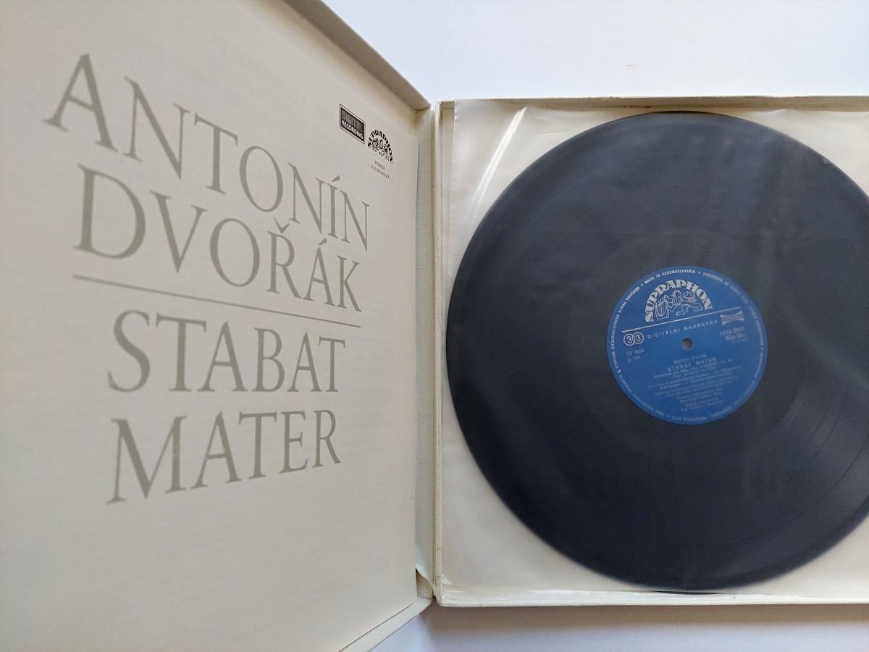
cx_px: 434
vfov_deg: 56.8
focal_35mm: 24
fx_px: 602
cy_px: 326
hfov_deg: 71.6
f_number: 1.8
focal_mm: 5.23
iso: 320
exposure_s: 1/120
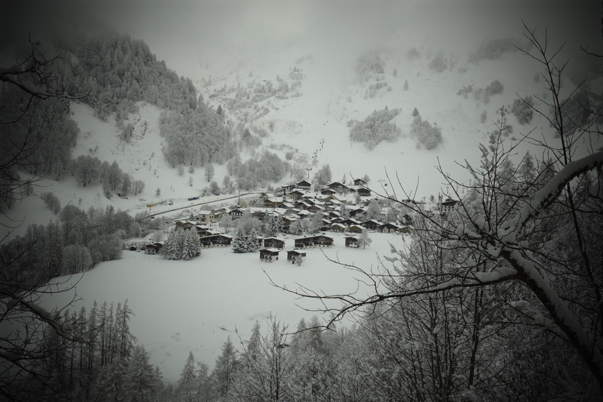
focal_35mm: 51
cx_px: 302
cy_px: 201
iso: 200
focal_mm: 34
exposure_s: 1/500
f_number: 11
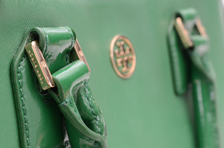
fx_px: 512
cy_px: 74
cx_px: 112
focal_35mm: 82
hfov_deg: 24.7
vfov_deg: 16.5
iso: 320
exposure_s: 1/60
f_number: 10
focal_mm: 55
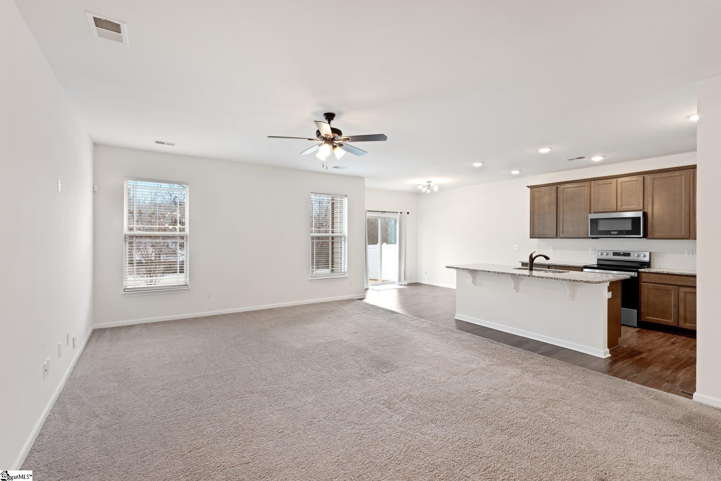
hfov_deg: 96.7
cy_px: 240
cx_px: 360
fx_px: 320
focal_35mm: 16
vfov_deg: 73.7
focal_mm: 16
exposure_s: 1/2
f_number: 9
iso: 200
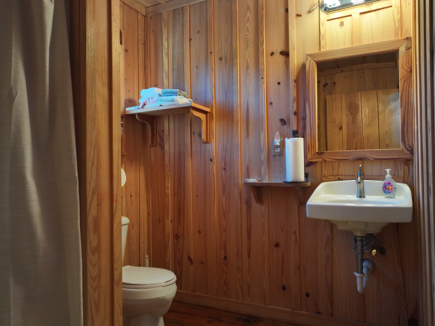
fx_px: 327
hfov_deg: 67.3
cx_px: 219
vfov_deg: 53.0
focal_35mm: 26
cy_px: 169
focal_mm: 12.29
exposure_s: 1/15
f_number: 2.8
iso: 310
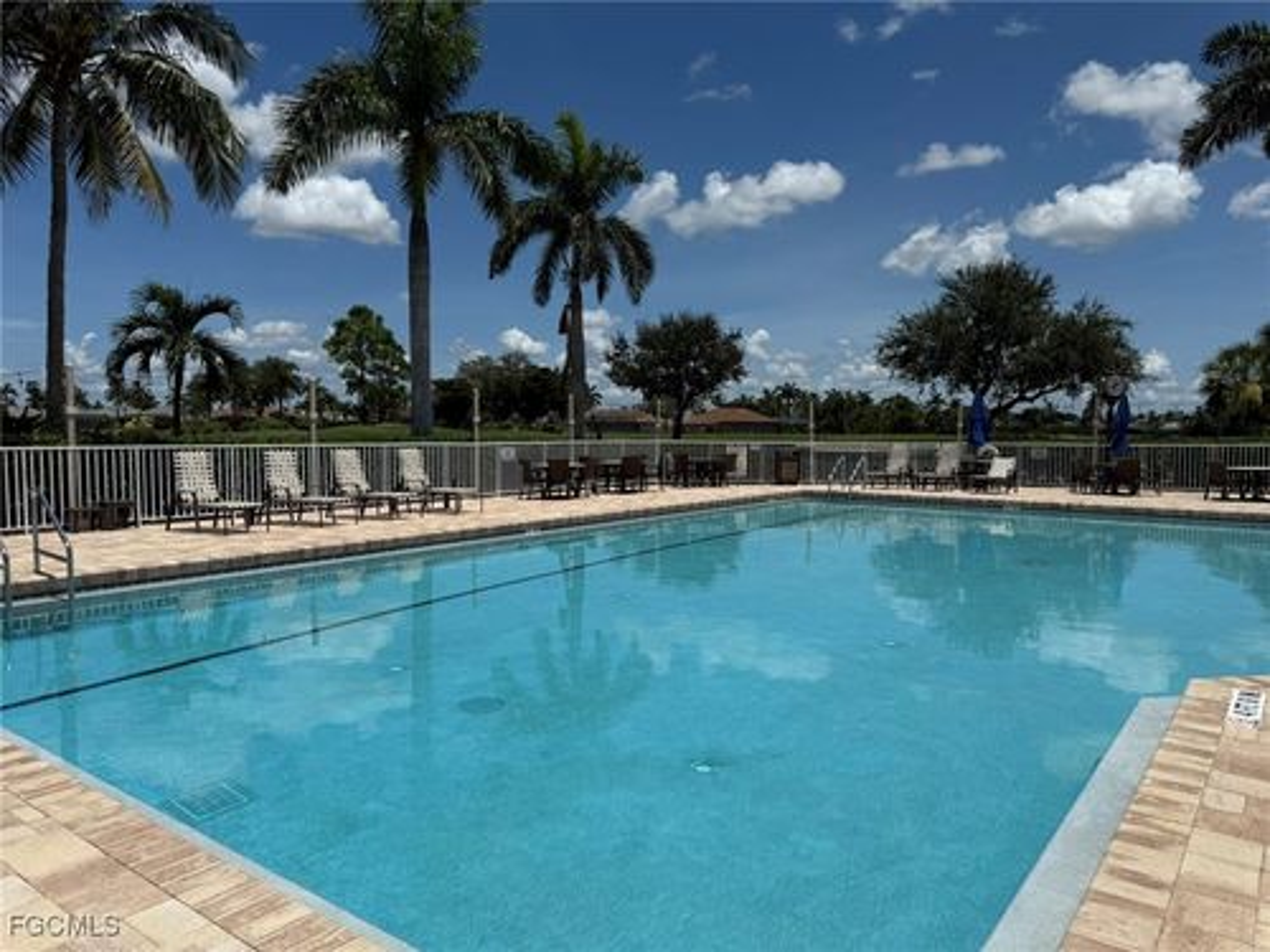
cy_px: 476
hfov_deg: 71.6
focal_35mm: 24
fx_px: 881
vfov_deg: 56.8
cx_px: 635
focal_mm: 6.76
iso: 80
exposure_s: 1/11905
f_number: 1.78
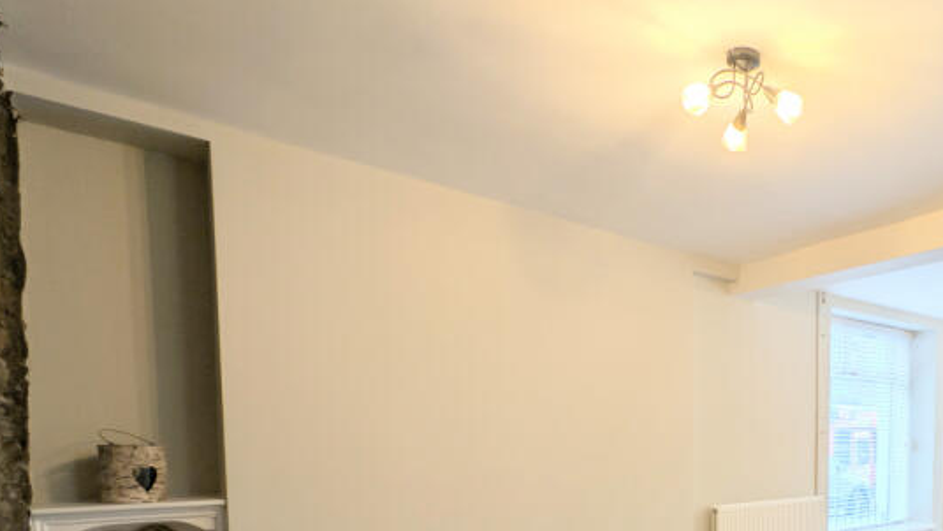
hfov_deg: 66.0
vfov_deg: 42.3
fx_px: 625
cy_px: 477
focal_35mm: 25
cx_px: 778
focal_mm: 2.23
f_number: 1.95
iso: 38
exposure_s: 1/48.1
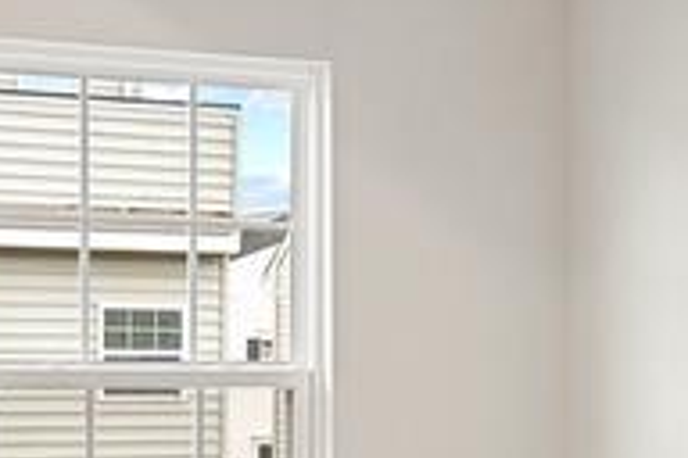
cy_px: 363
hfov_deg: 19.4
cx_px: 477
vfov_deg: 13.0
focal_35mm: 105
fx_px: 2007
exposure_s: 1/15
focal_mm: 14
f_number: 4
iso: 100
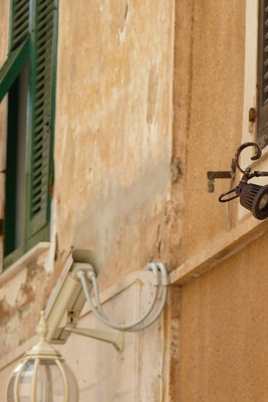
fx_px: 4630
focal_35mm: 415
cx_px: 355
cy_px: 221
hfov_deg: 3.3
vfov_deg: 5.0
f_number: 4
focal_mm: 45.1
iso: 100
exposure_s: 1/125
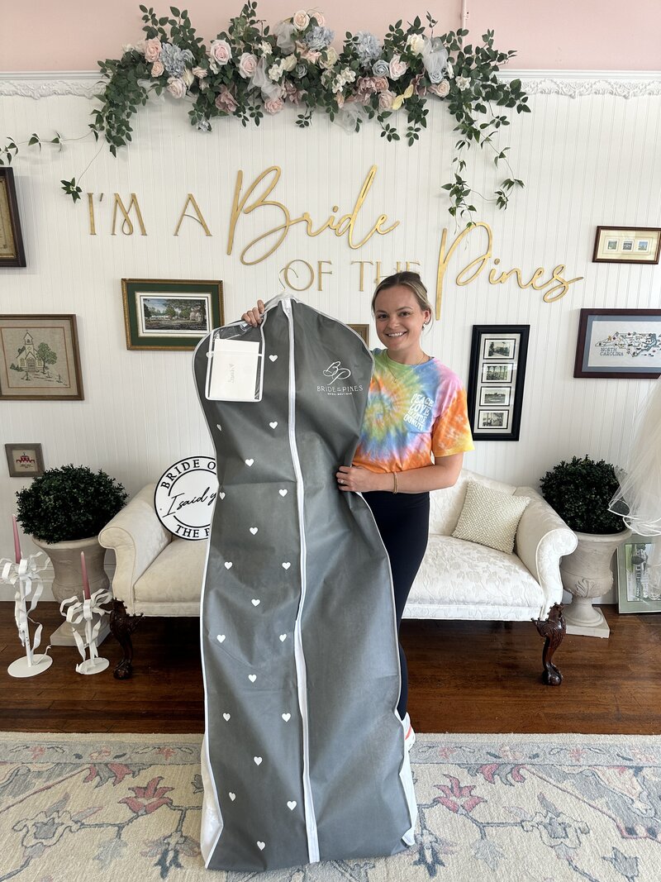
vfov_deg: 71.6
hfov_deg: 56.8
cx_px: 330
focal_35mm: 24
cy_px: 441
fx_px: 611
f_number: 1.78
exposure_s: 1/120
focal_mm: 6.86
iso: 80
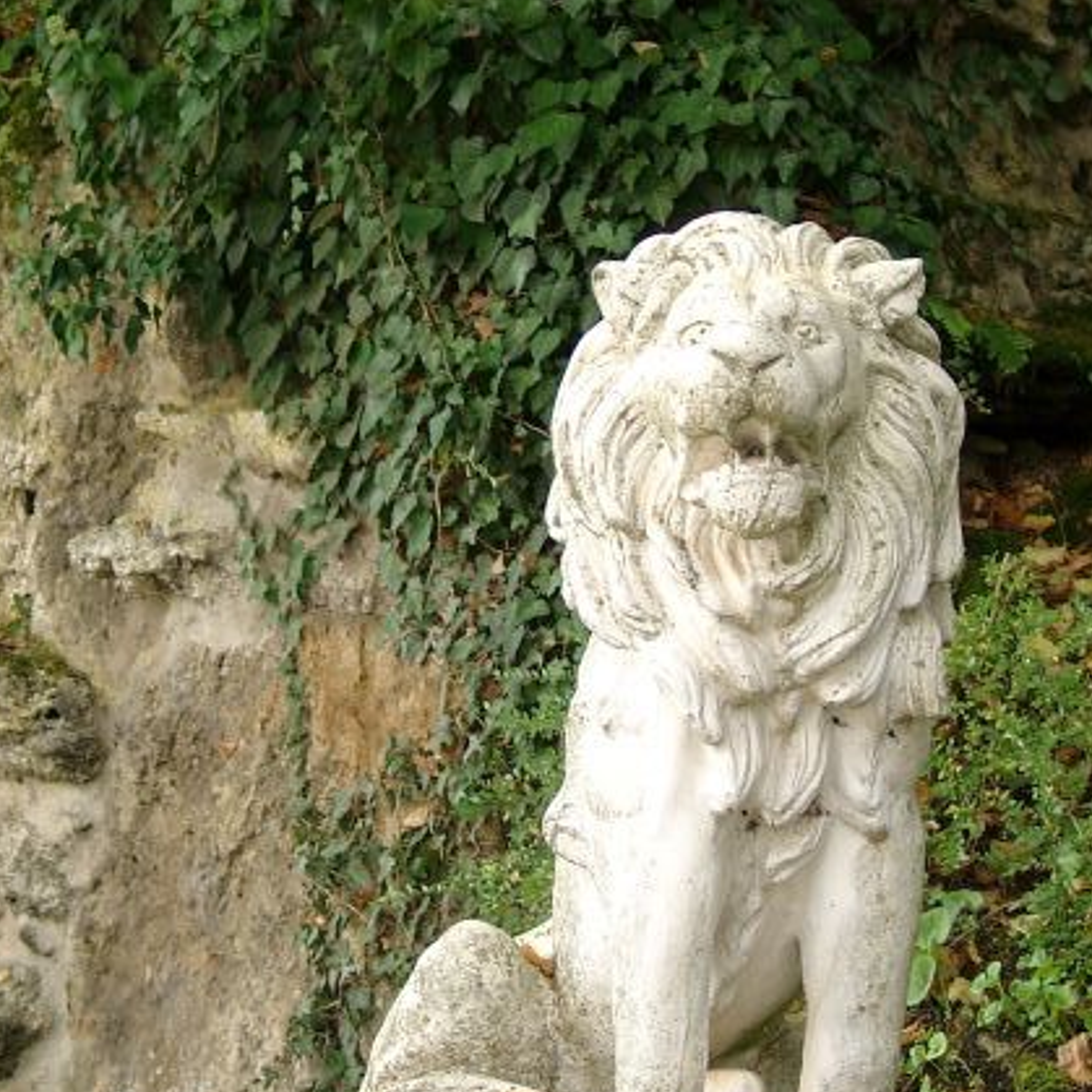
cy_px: 498
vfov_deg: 16.1
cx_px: 417
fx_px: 3855
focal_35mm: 108
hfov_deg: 16.1
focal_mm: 13.35
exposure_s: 1/106
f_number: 2
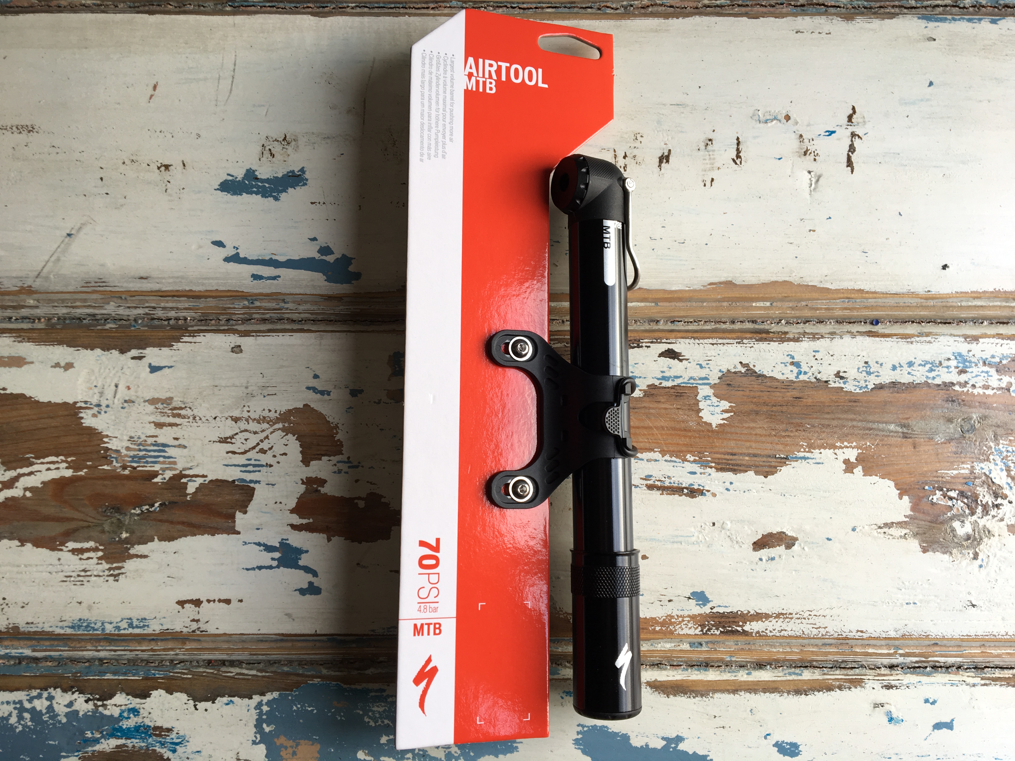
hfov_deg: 61.7
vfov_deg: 48.2
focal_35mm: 29
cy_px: 380
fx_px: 850
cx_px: 508
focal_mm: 4.15
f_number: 2.2
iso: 25
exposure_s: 1/50
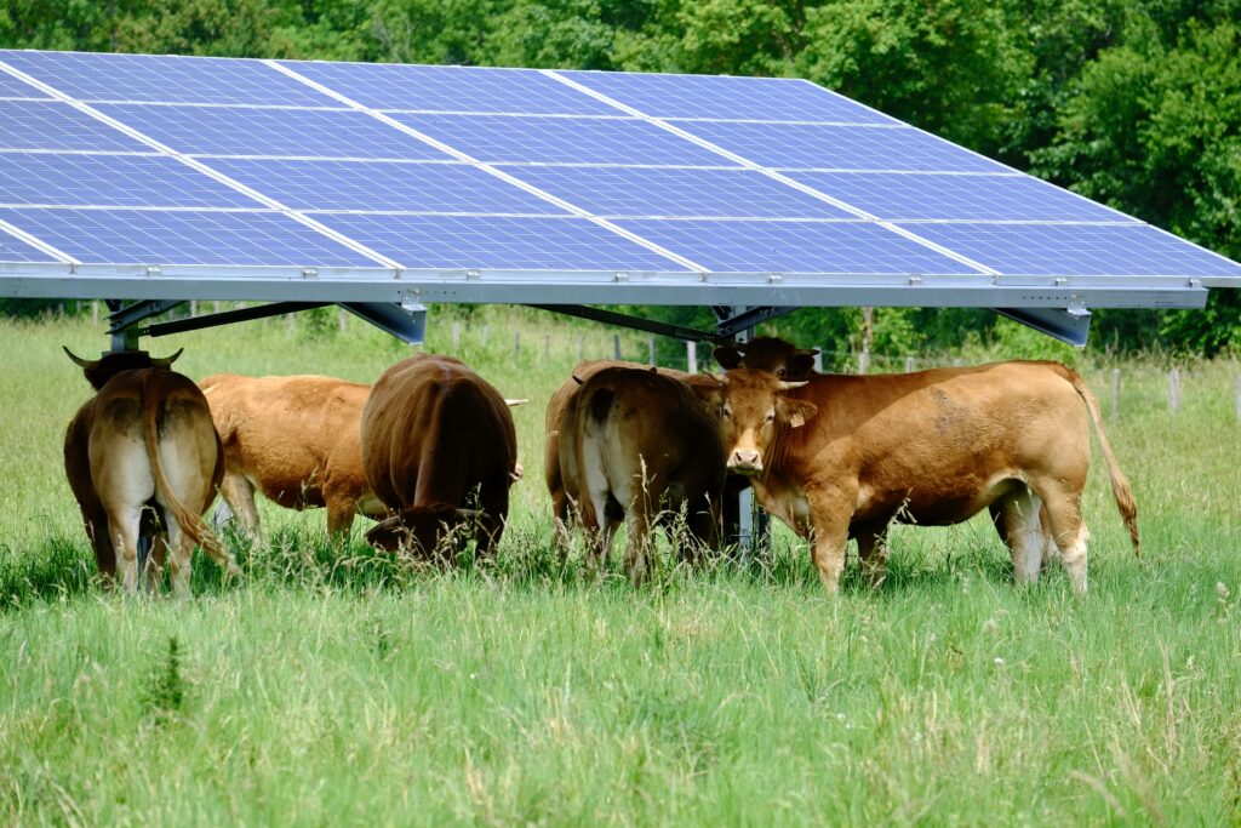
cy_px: 414
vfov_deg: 5.9
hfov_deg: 8.8
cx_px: 620
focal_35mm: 234
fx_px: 8067
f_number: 5.6
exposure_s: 1/340
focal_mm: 156.1
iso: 160
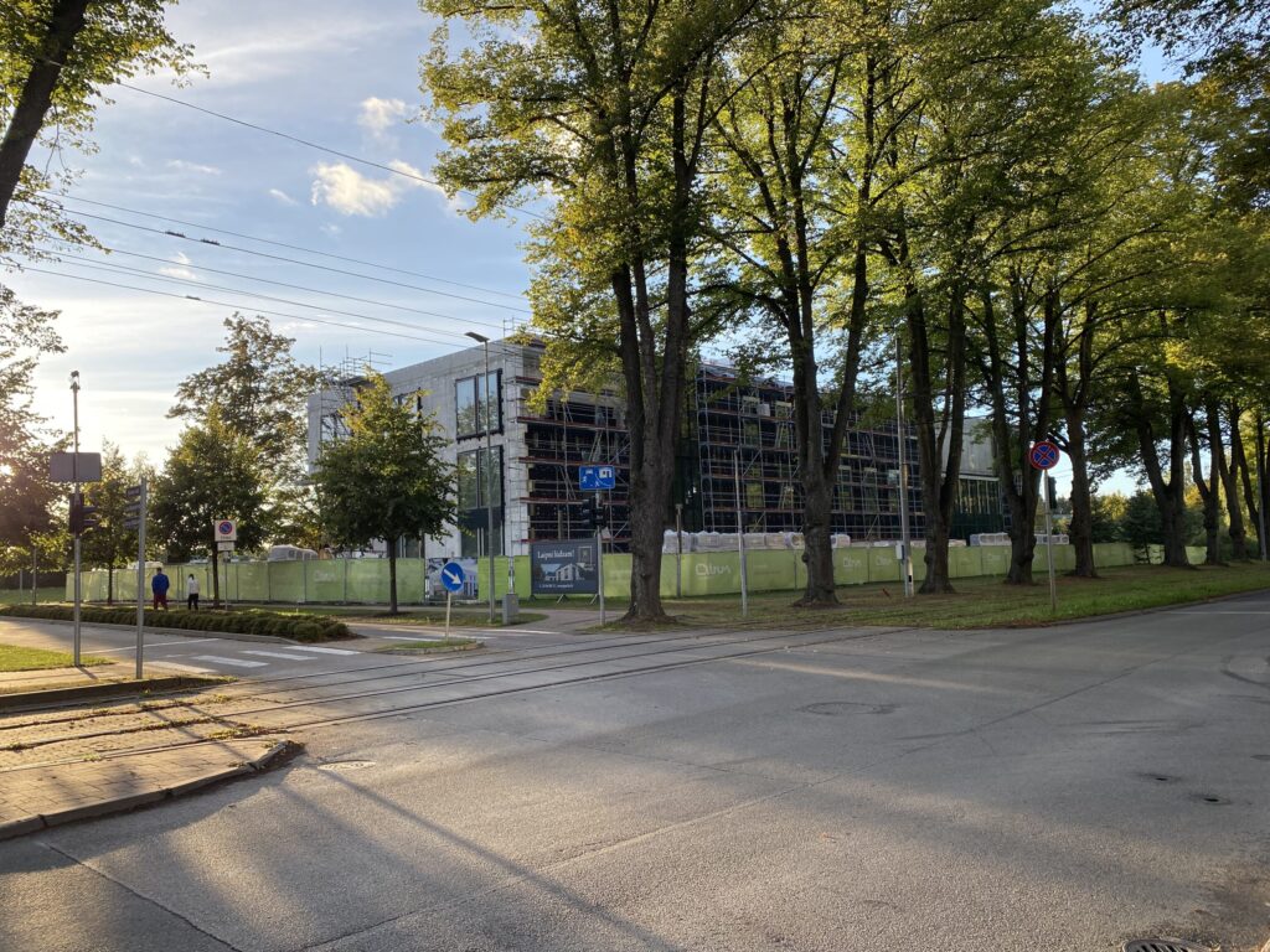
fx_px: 954
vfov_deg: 53.1
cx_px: 635
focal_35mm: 26
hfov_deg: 67.3
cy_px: 476
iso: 32
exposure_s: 1/666
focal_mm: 4.25
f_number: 1.8
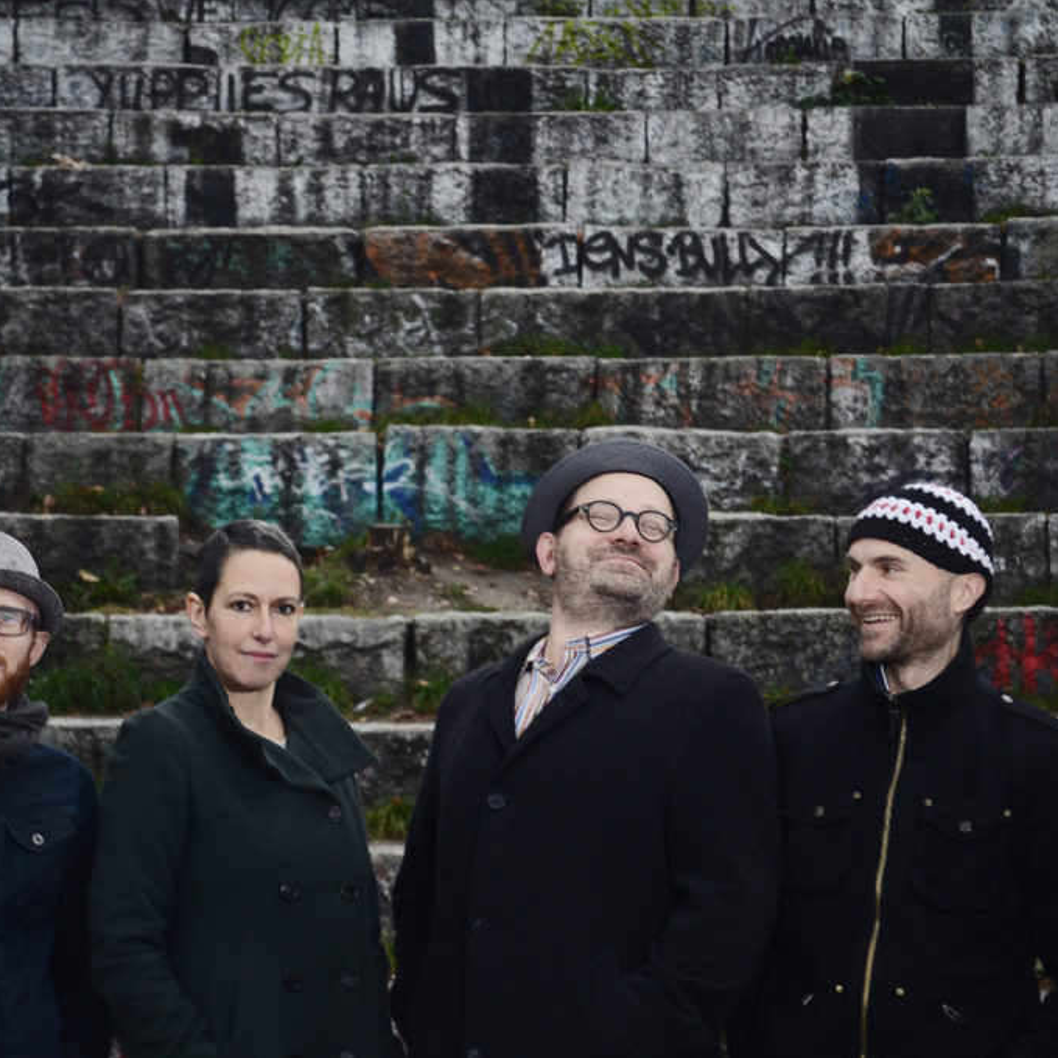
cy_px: 528
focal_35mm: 106
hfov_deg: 16.5
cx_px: 440
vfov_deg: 16.5
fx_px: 3653
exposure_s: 1/100
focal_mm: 55
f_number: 5.6
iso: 200
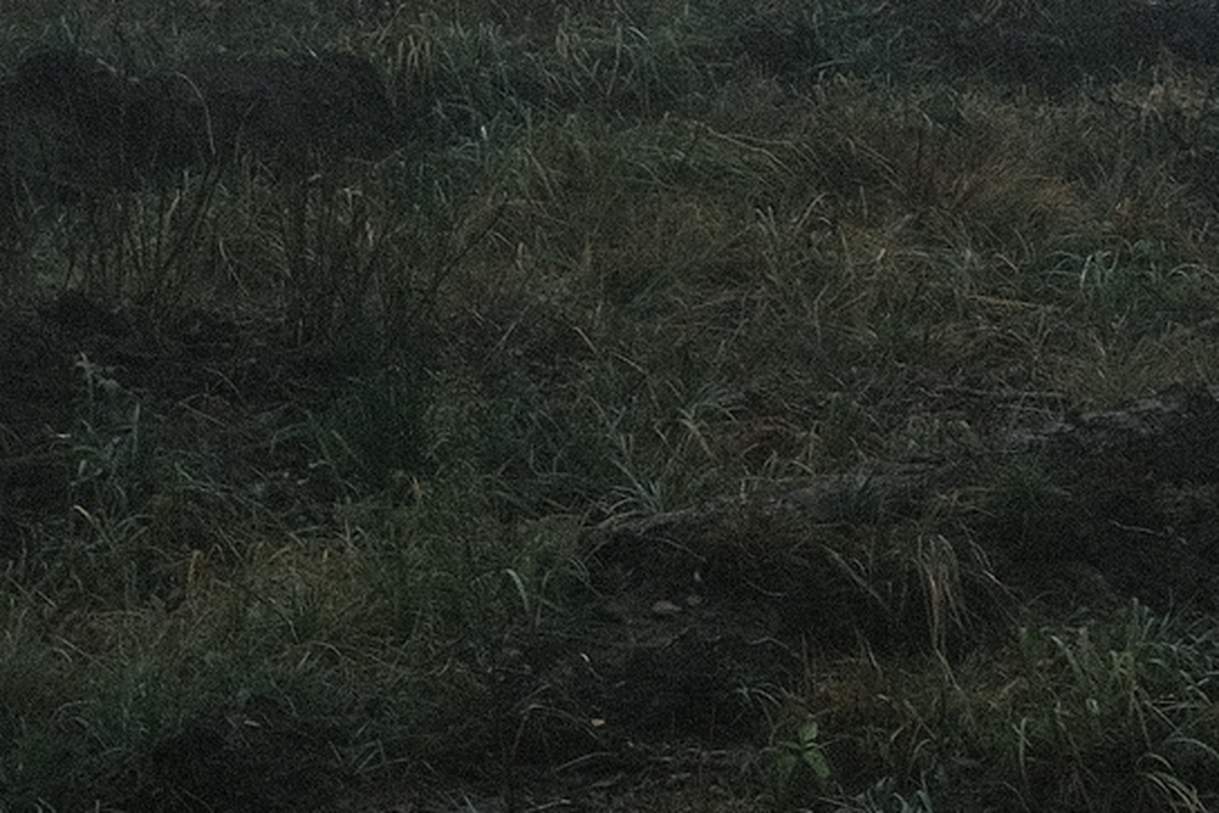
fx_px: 6537
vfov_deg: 6.9
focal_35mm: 193
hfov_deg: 10.5
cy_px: -872
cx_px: 1418
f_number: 8
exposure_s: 1/160
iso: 320
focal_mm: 27
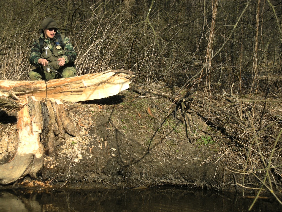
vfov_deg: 14.1
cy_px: 106
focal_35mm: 105
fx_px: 855
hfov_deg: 18.7
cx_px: 141
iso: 50
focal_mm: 17.4
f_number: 5
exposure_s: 1/172
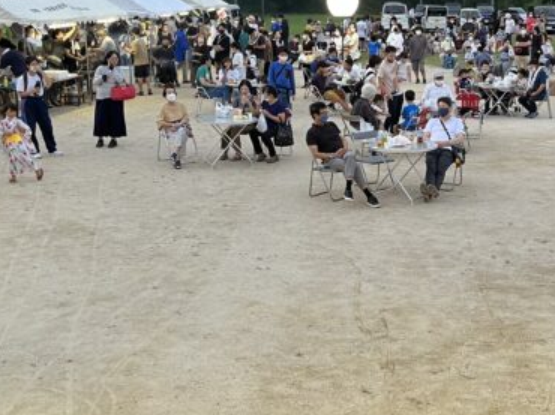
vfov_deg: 26.8
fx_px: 865
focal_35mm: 54
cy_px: 127
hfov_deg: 35.0
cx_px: 393
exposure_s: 1/50
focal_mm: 5.1
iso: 80
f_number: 1.6
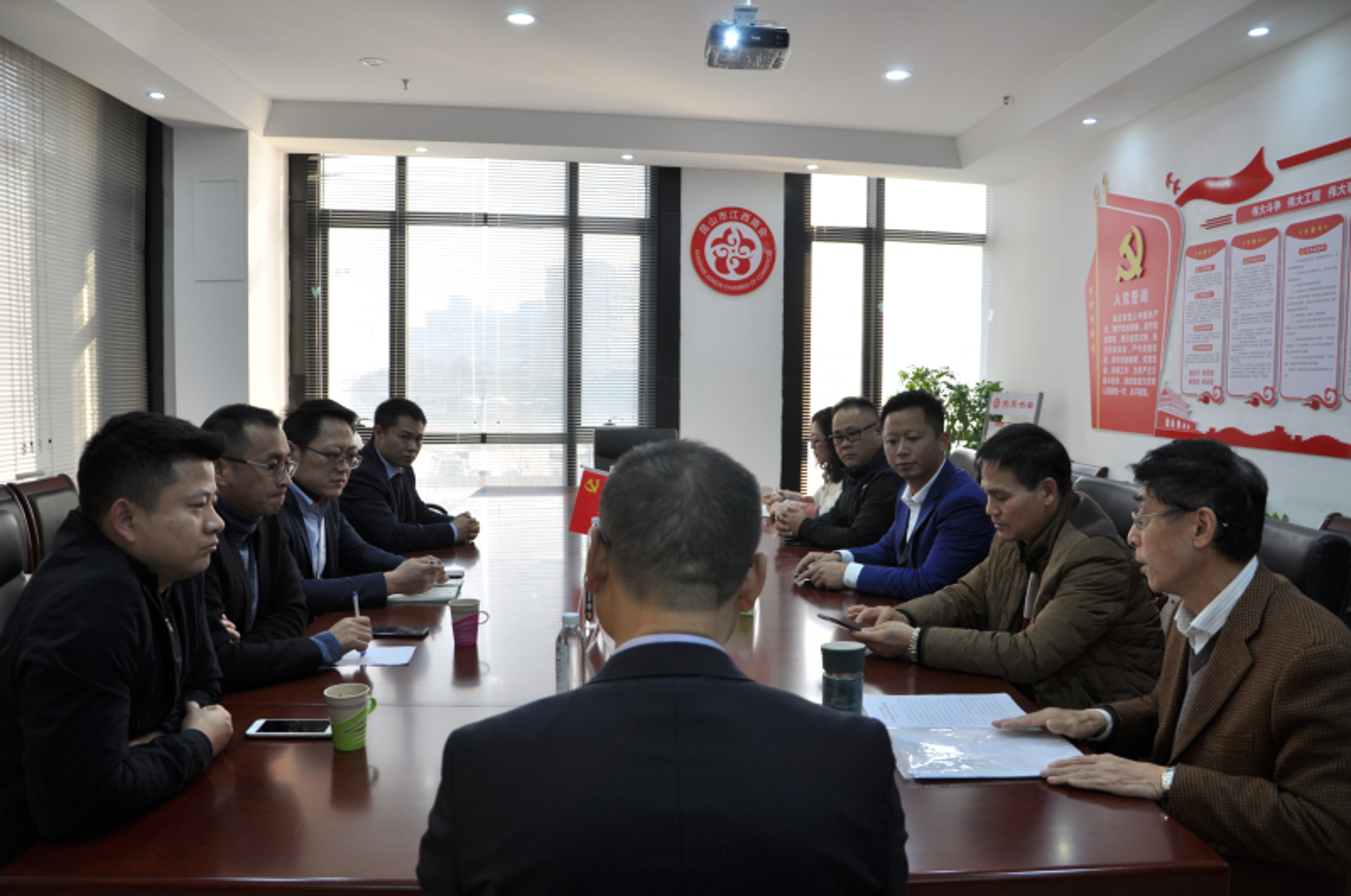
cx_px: 676
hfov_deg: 67.5
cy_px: 448
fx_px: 1012
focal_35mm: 27
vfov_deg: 47.8
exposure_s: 1/40
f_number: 3.5
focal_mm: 18
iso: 200
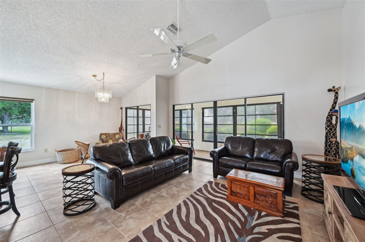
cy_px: 121
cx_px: 182
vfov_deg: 81.1
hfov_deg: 104.3
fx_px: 142
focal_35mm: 14
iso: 400
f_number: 8
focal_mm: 14
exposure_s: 1/15
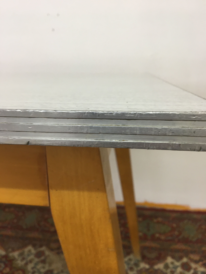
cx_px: 103
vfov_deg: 61.7
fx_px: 230
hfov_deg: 48.2
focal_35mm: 29
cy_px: 137
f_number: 2.2
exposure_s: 1/33
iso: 100
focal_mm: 4.15
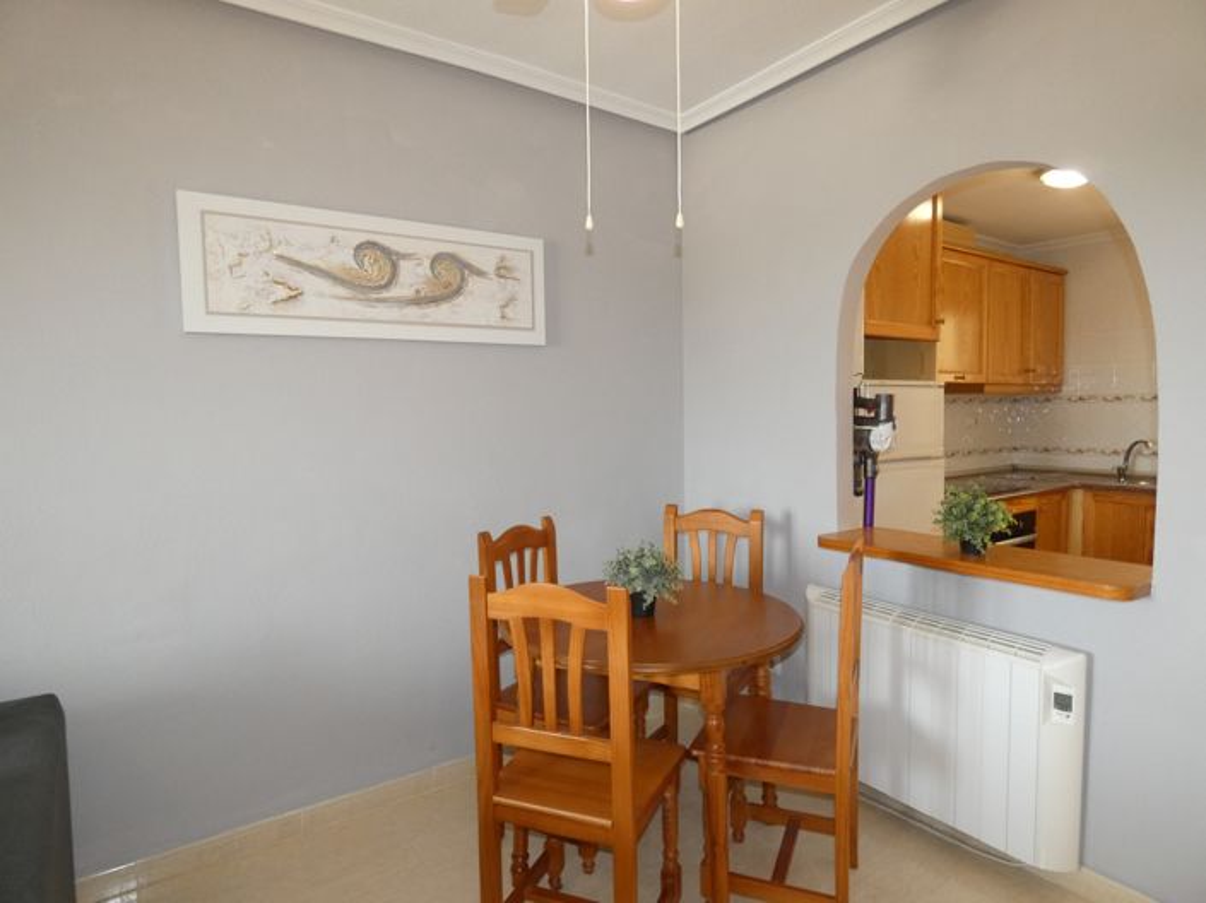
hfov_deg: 81.8
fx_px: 696
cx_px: 603
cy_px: 452
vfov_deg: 65.9
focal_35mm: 20
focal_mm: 3.6
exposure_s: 1/60
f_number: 2.8
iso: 250
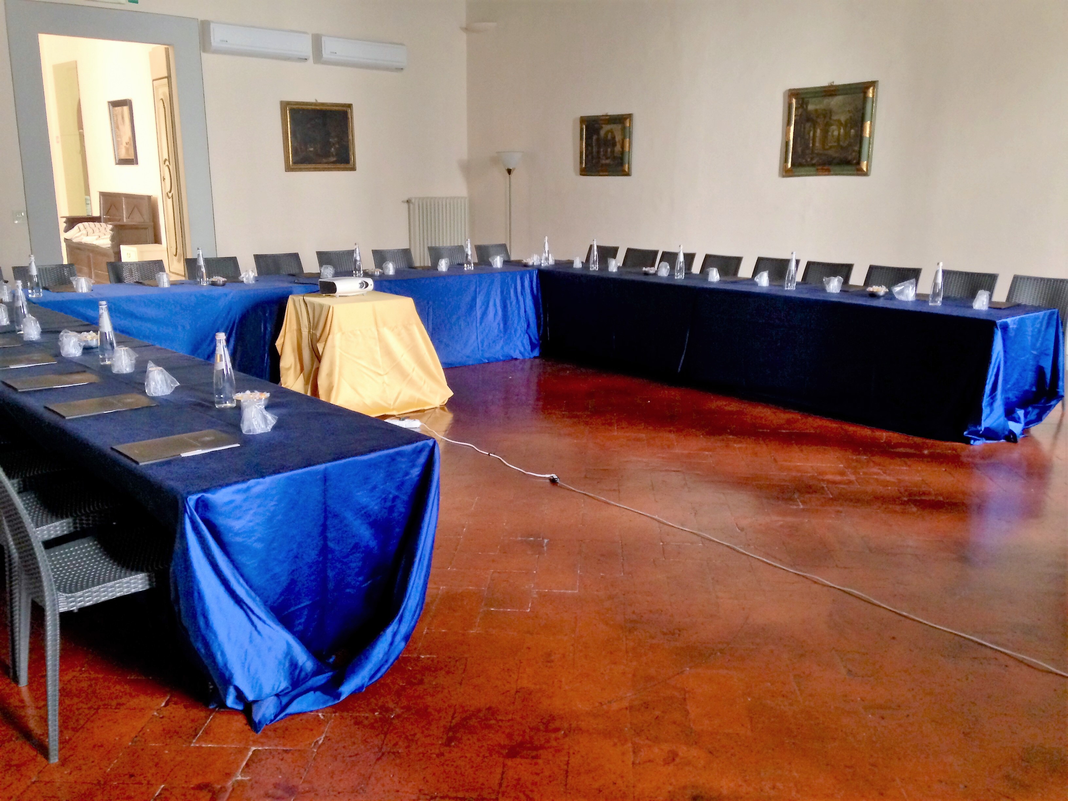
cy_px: 400
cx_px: 534
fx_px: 1018
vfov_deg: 42.9
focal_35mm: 33
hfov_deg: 55.4
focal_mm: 4.12
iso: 250
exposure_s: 1/20
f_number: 2.4
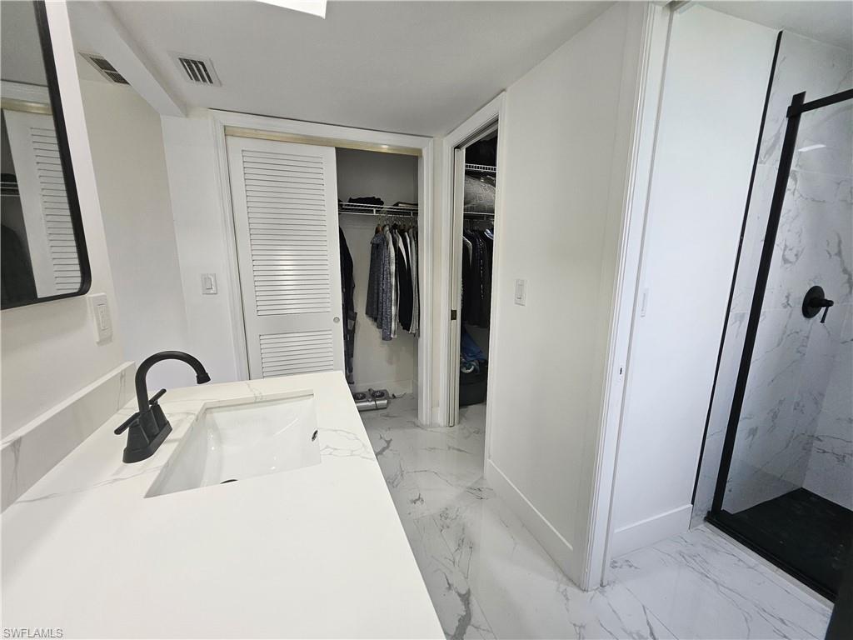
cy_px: 320
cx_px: 426
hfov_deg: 106.2
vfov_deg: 89.9
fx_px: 320
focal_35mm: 13
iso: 80
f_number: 2.2
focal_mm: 1.74
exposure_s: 1/60
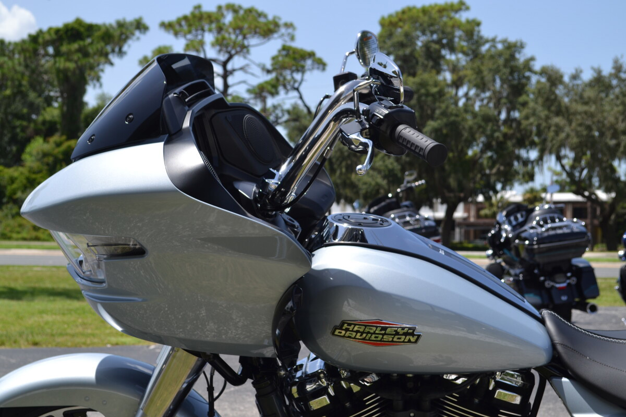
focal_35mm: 66
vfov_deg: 20.6
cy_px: 208
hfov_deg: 30.5
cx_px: 313
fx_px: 1148
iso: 100
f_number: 8
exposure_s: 1/250
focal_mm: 44
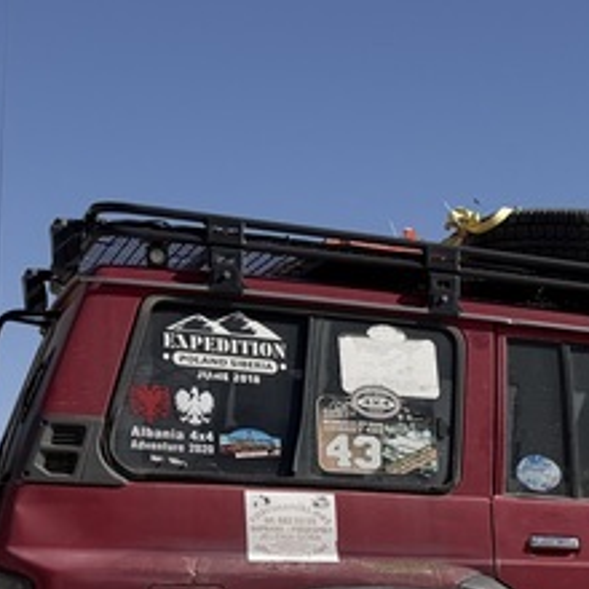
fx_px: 1482
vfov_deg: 21.3
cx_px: 865
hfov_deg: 19.7
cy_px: 653
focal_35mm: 77
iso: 80
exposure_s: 1/9091
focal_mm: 6.76
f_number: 1.78
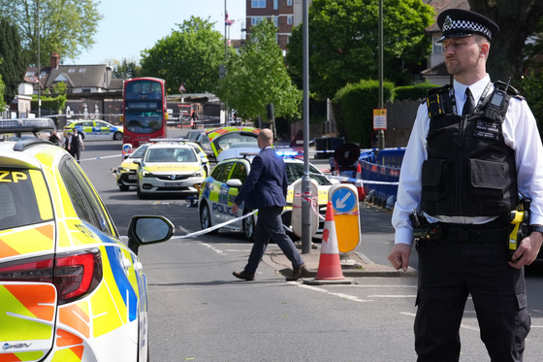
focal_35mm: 128
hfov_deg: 16.0
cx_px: 180
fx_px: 1930
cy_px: 211
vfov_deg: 10.7
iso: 400
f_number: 10
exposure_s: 1/400
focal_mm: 70
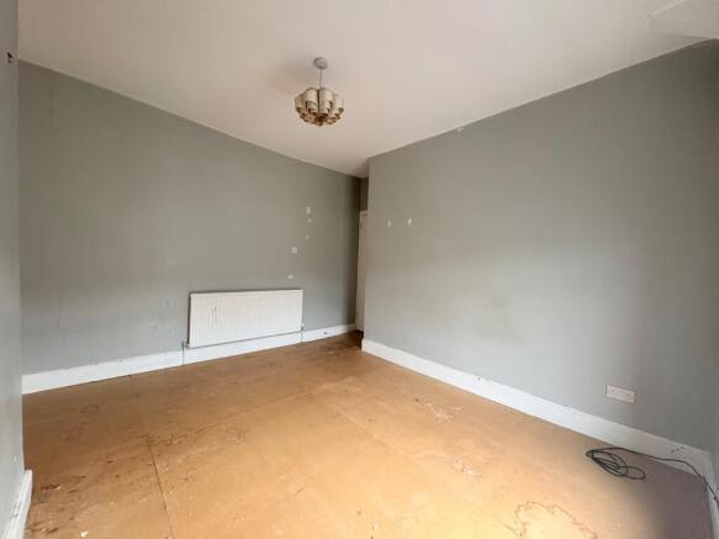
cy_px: 270
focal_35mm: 14
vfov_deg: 85.7
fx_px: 291
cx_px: 360
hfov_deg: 102.1
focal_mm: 2.22
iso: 200
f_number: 2.2
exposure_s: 1/99
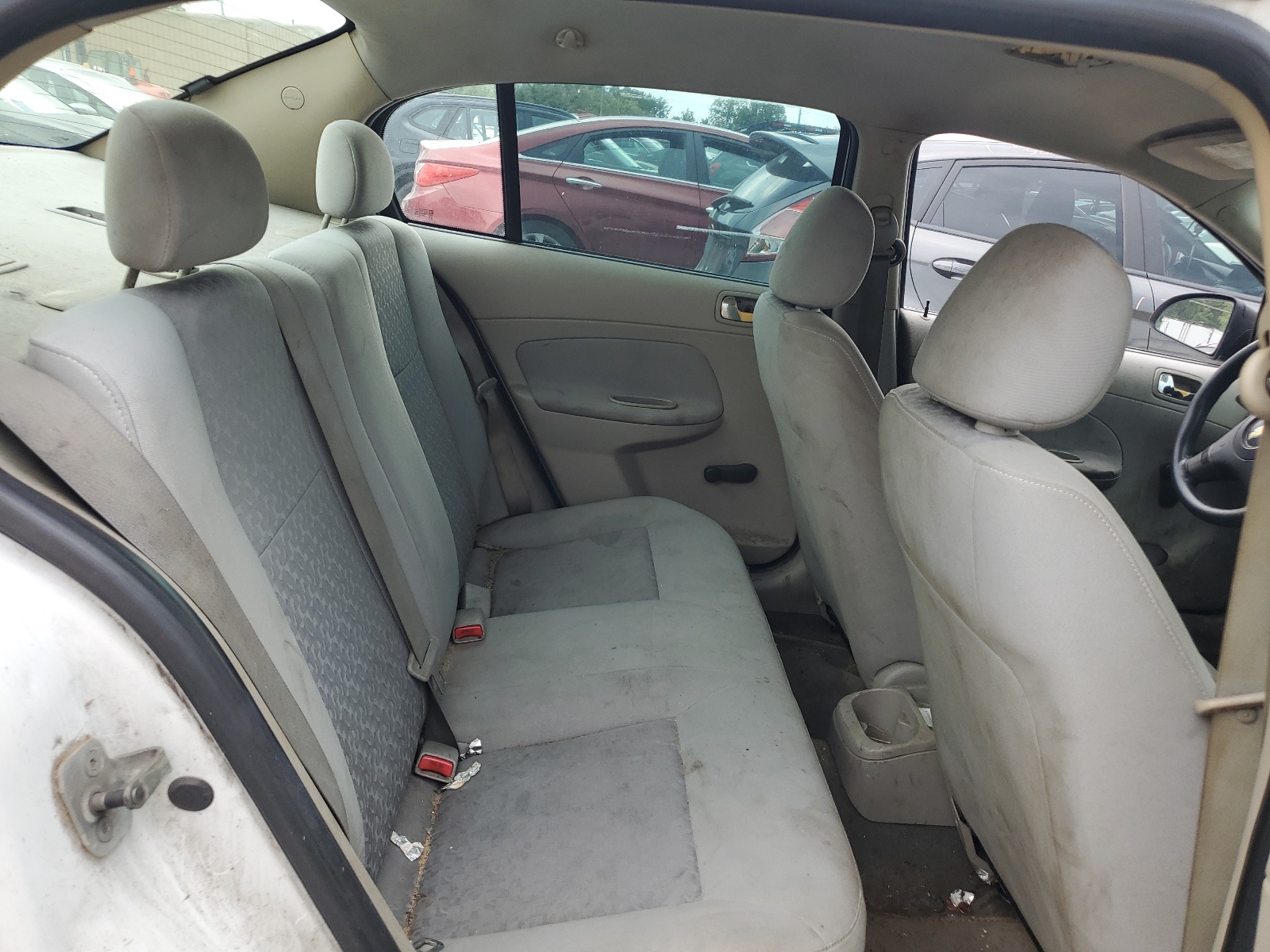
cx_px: 635
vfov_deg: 53.1
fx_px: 954
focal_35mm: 26
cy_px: 476
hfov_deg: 67.3
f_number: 1.5
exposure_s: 1/278
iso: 50
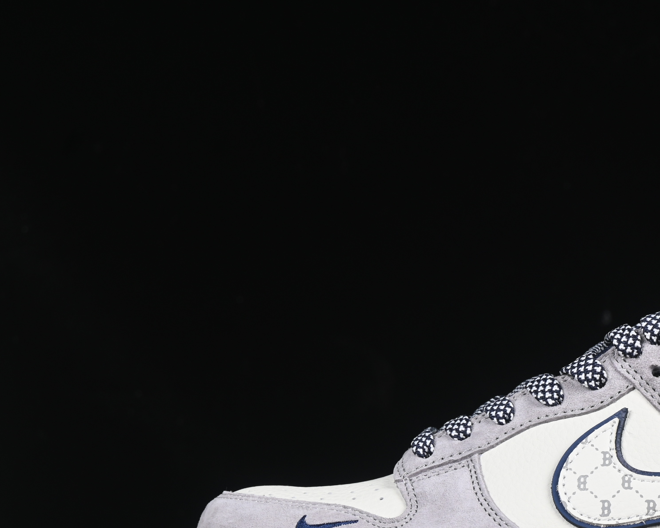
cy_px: 377
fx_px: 2578
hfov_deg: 14.4
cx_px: 618
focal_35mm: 132
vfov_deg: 11.7
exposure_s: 1/80
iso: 160
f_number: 8
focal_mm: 50
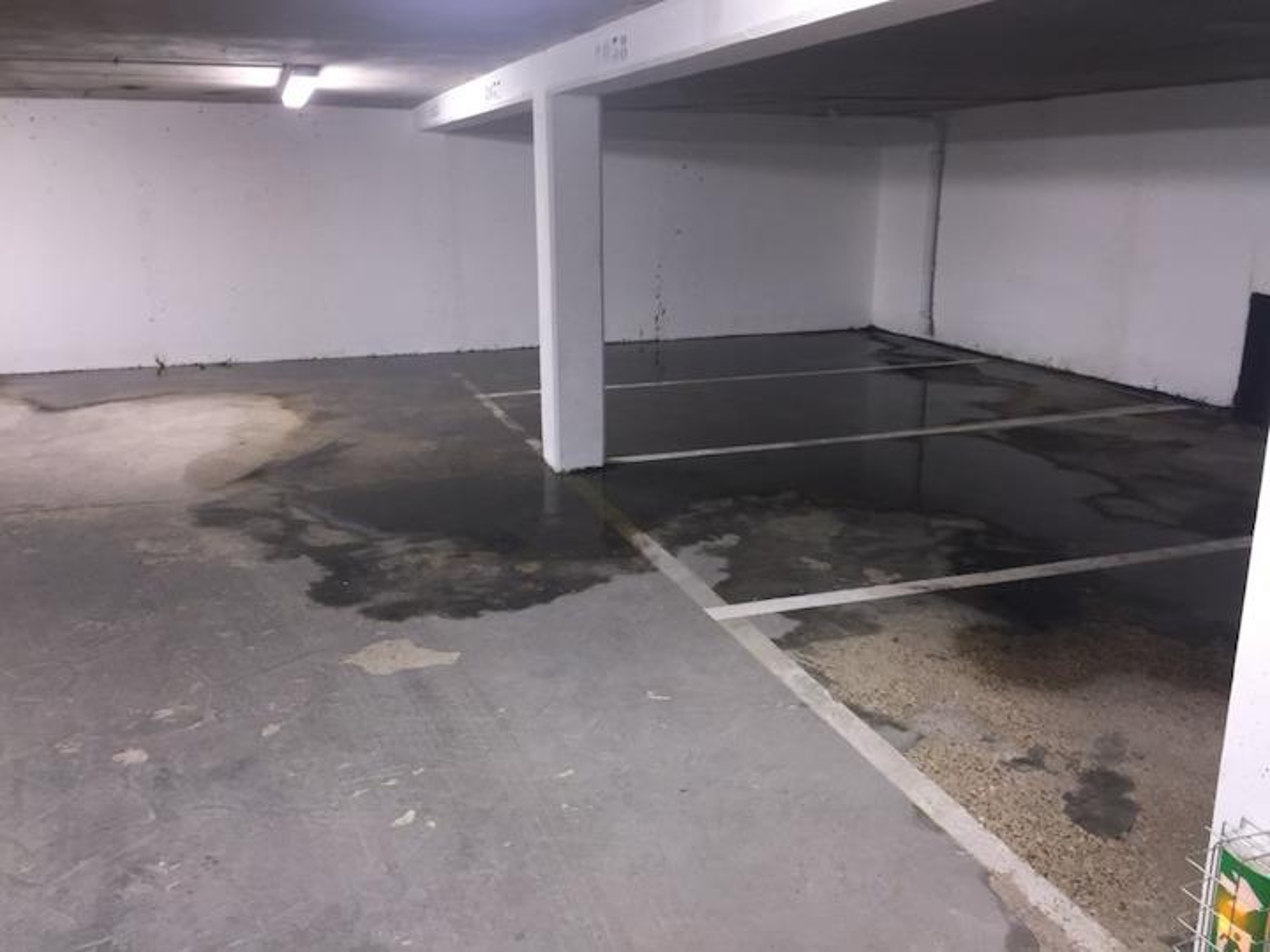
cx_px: 635
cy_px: 476
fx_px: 1064
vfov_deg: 48.2
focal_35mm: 29
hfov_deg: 61.7
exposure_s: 1/33
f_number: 2.2
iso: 50
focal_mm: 4.15
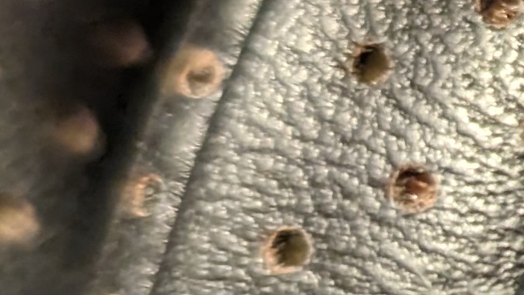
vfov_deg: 7.7
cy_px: 232
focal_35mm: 157
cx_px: 1136
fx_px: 2182
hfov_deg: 11.8
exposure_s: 1/40
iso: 456
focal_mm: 6.9
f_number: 1.68
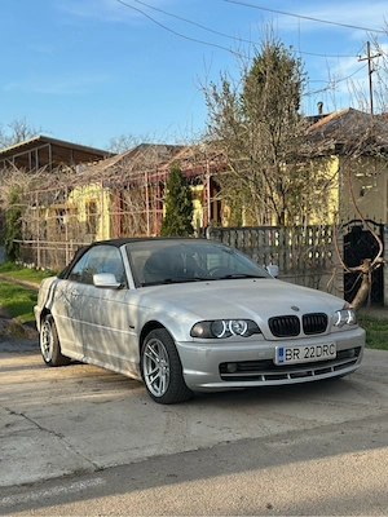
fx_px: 717
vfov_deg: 39.7
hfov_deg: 30.3
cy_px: 258
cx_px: 194
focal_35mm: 48
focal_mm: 6.86
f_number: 1.78
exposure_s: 1/2469
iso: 100
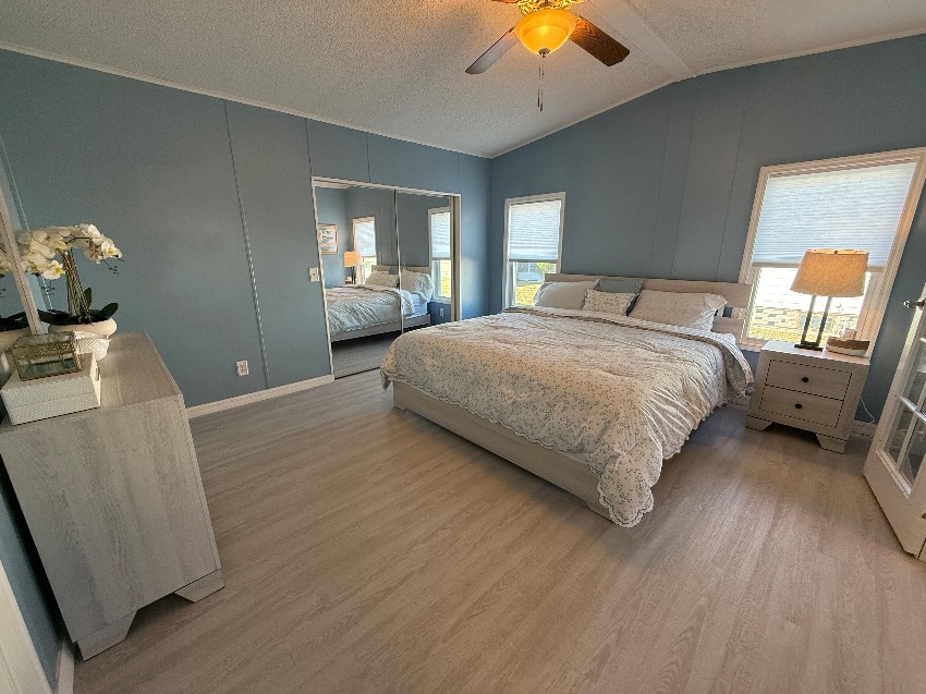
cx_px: 463
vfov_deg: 85.6
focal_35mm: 14
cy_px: 347
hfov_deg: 102.1
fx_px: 374
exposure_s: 1/120
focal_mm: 2.22
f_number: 2.2
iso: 160
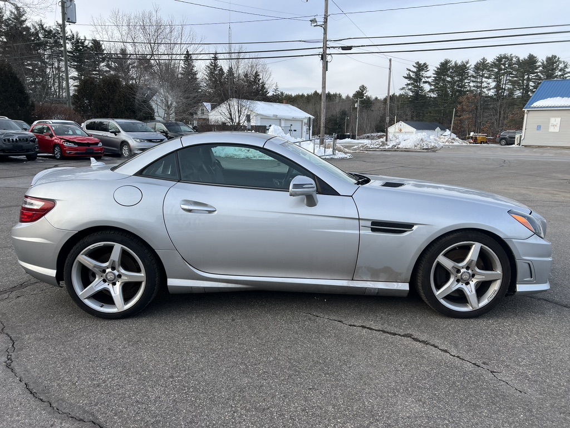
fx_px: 428
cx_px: 285
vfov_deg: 53.1
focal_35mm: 26
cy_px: 214
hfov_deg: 67.3
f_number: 1.5
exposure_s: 1/924
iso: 50
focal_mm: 5.7
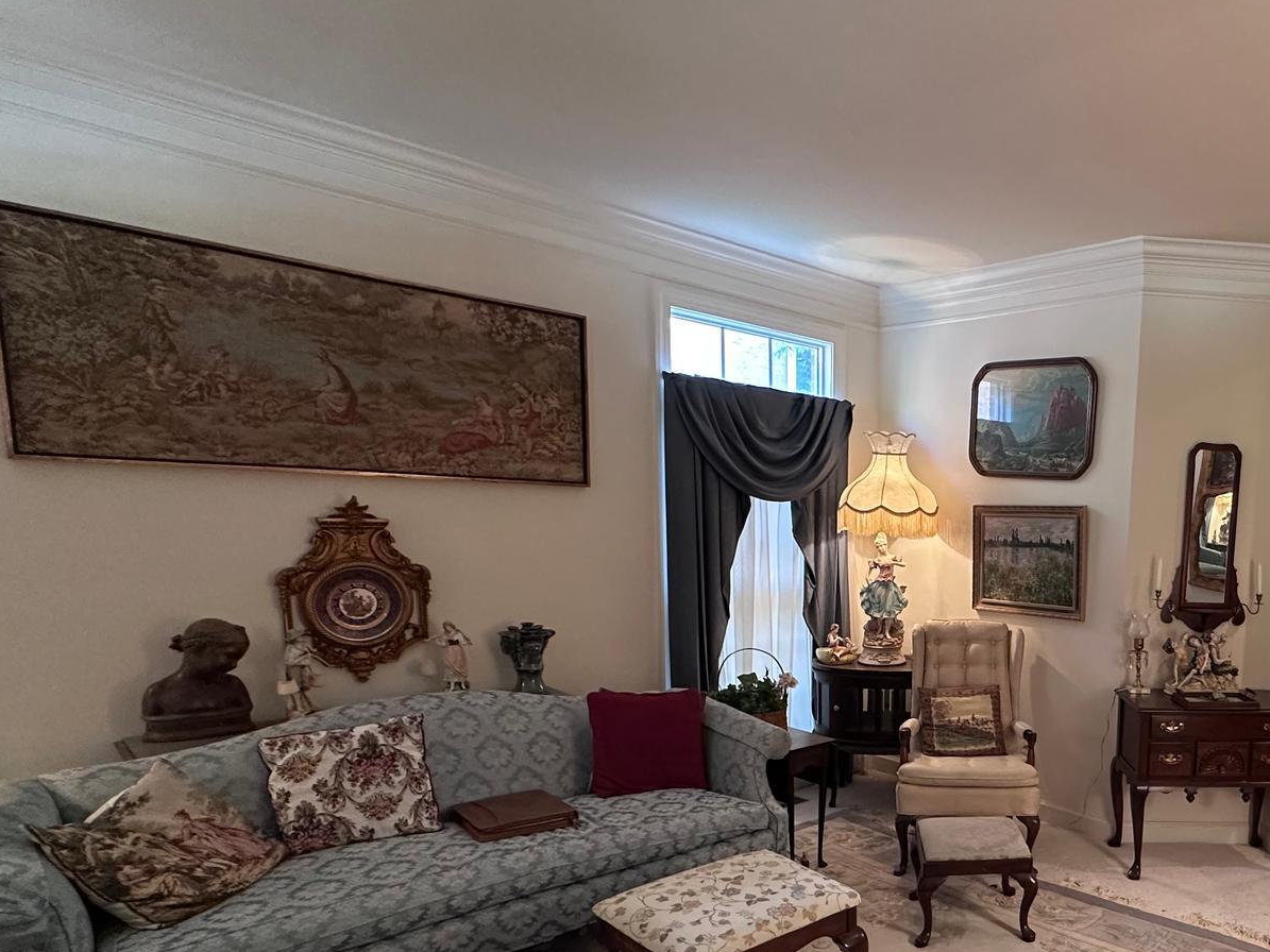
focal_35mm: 24
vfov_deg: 55.5
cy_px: 641
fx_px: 880
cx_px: 1006
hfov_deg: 65.5
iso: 400
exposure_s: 1/60
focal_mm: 2.22
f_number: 2.2
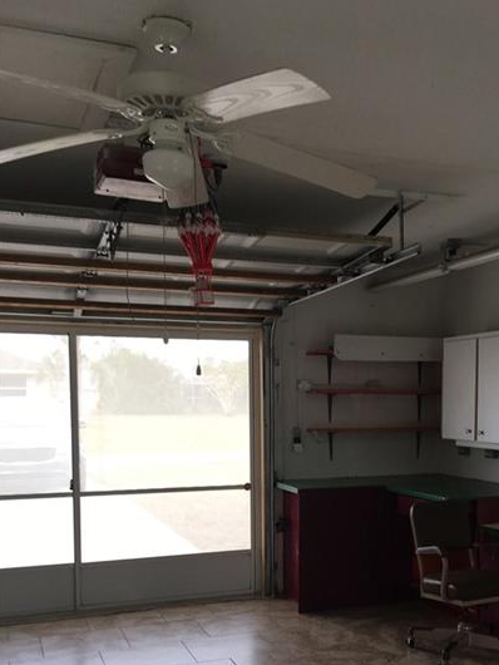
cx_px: 357
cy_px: 459
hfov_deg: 33.9
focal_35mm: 42
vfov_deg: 43.9
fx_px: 807
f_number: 2.2
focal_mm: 4.15
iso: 25
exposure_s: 1/60
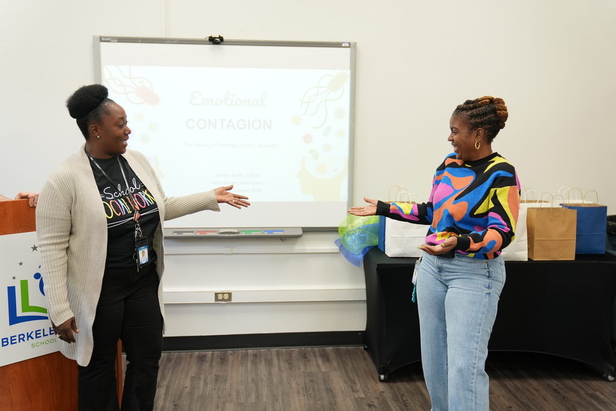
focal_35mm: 36
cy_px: 206
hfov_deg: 53.1
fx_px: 616
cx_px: 308
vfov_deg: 36.9
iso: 500
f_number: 2.8
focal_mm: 36
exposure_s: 1/125
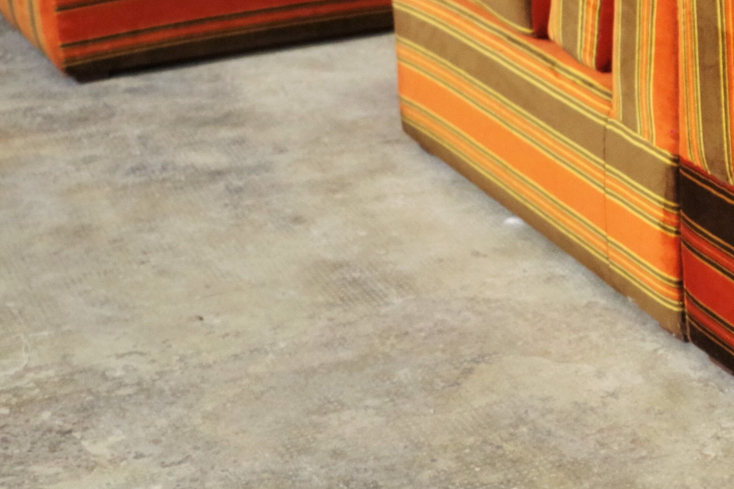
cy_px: 87
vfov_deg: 14.6
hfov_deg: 20.1
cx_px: 952
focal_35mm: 93
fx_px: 1896
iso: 1600
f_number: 4
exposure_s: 1/60
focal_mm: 20
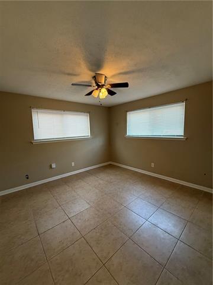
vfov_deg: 102.1
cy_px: 142
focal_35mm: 14
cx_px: 106
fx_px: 115
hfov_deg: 85.7
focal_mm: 2.22
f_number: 2.2
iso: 400
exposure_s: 1/120
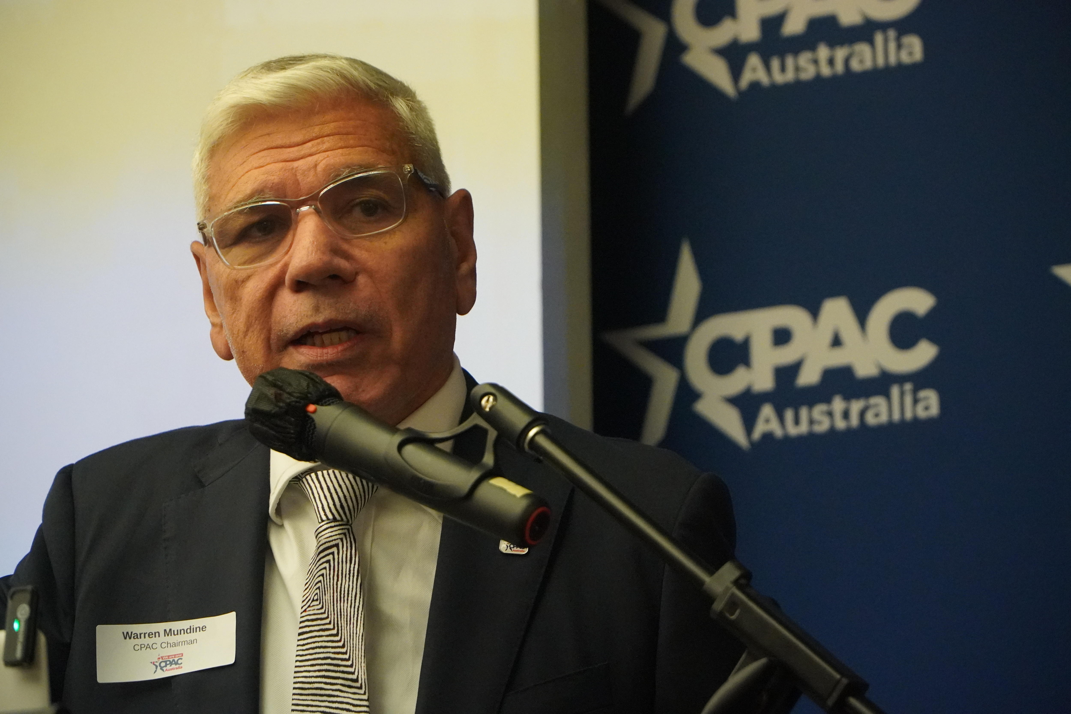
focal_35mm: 158
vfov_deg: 8.7
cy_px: 357
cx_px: 536
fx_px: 4685
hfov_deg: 13.0
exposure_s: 1/200
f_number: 4
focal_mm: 105
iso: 5000
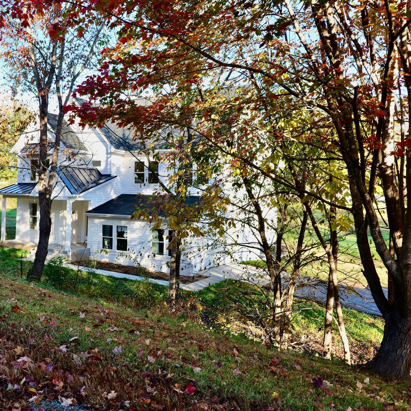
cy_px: 207
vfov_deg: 52.5
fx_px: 416
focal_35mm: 31
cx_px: 123
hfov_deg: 51.1
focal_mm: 24
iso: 250
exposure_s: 1/60
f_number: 9
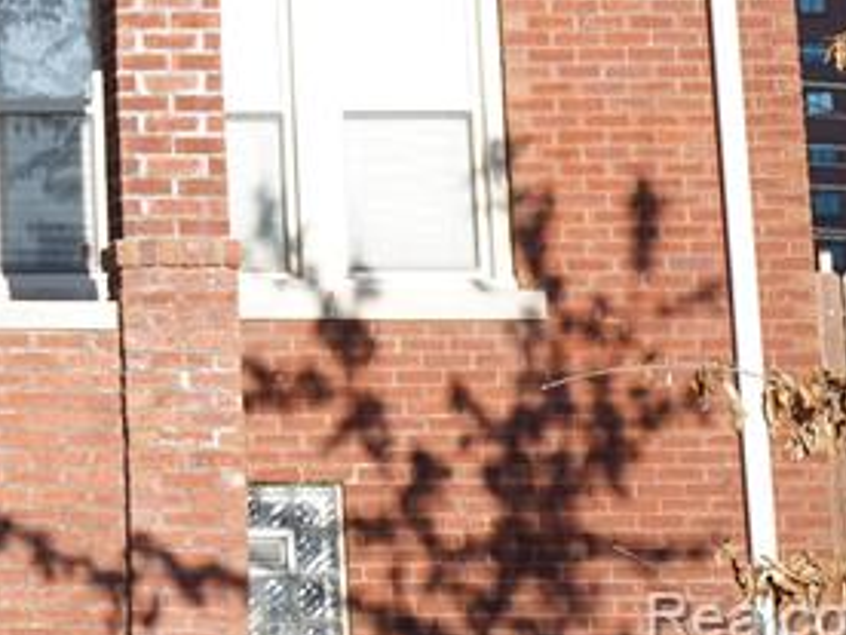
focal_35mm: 157
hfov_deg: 11.7
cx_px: -613
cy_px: -380
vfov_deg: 9.2
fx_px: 3837
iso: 160
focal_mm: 44
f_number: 5.6
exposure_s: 1/250
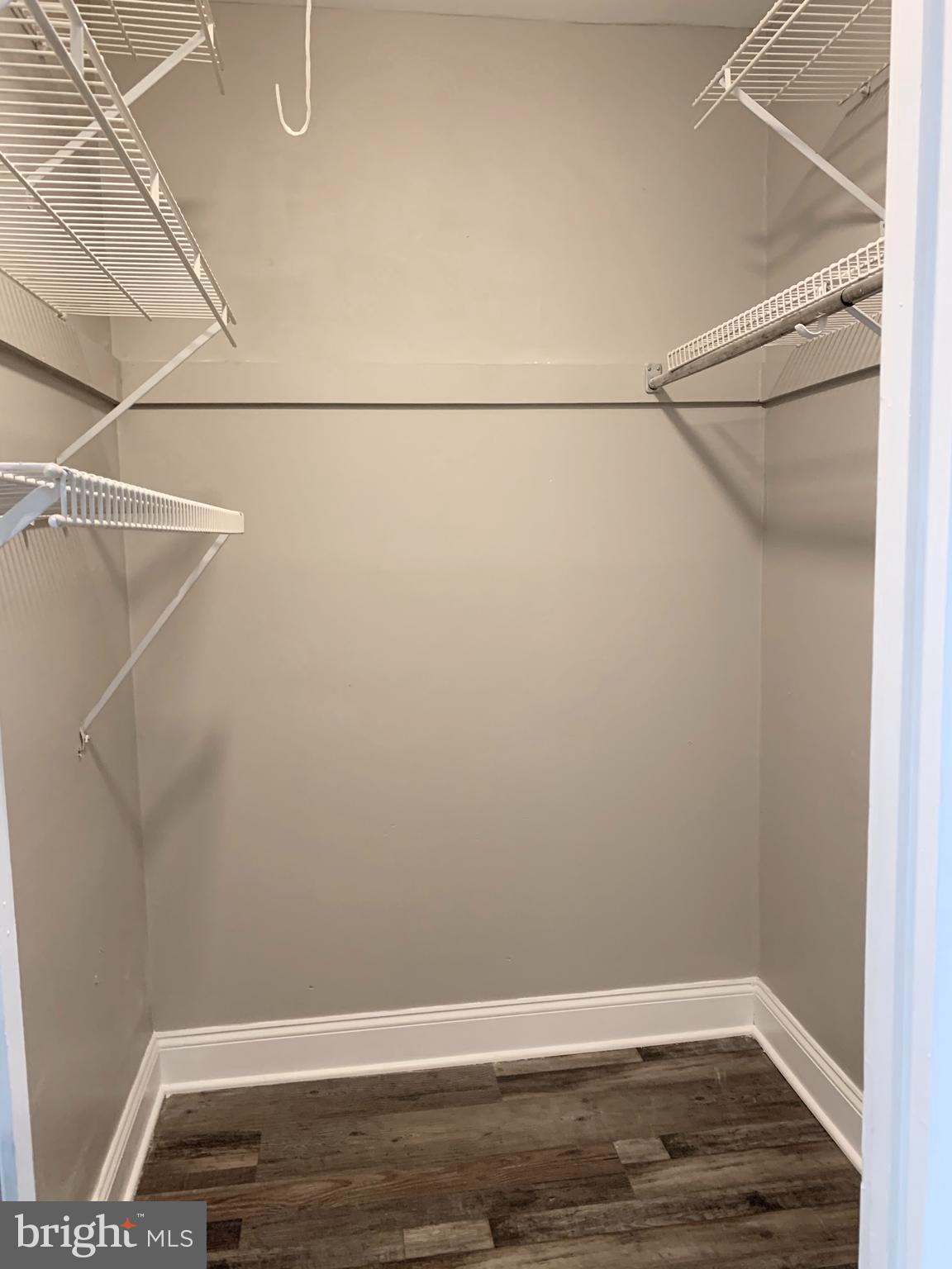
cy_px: 634
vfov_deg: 67.3
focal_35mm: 26
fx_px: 953
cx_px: 476
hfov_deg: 53.1
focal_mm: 4.25
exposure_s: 1/60
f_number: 1.8
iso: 160
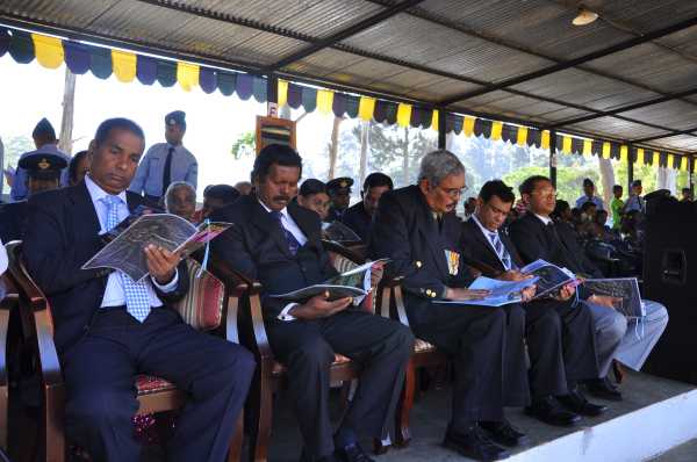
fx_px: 696
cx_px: 348
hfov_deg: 53.2
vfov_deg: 36.8
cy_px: 231
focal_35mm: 36
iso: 200
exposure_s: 1/125
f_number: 5.6
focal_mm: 24
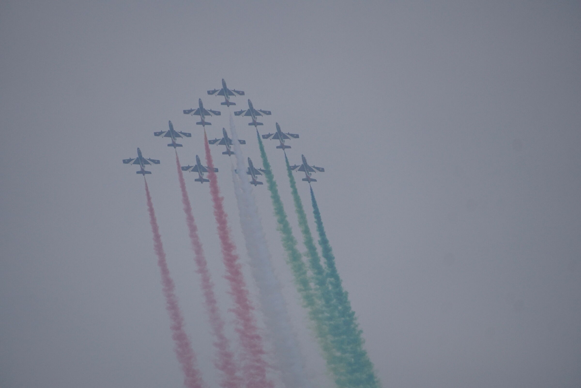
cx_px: 290
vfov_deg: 3.7
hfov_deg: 5.5
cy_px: 194
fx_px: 6052
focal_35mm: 375
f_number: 6.3
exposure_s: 1/2000
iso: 640
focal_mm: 250
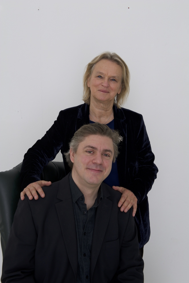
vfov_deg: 41.1
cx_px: 94
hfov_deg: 28.1
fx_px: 378
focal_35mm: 48
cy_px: 142
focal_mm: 48
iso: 200
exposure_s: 1/60
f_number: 11
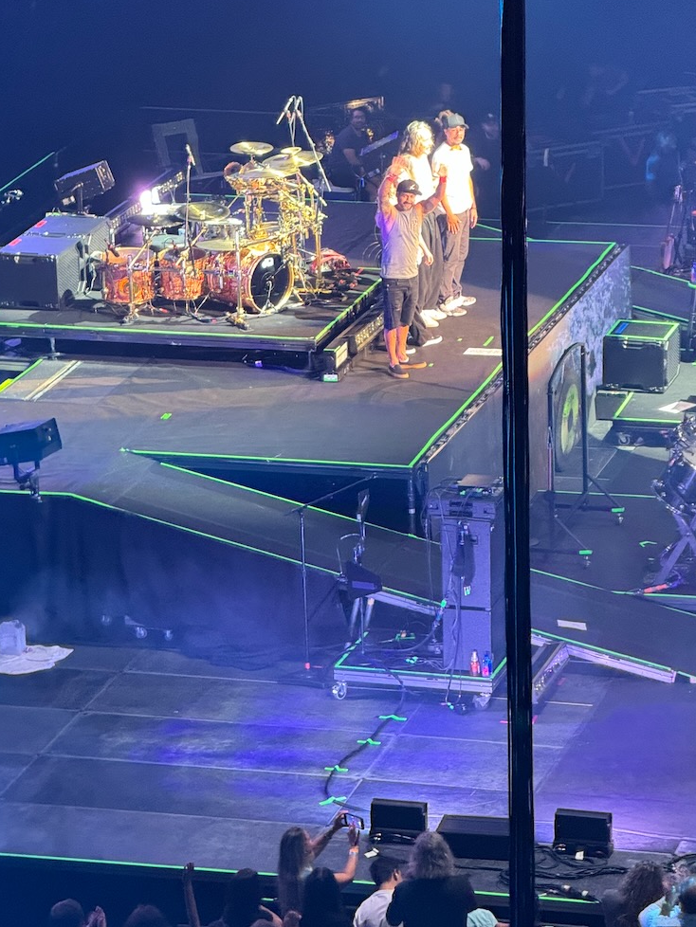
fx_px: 4207
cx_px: 295
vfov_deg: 12.6
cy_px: 443
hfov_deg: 9.5
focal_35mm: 157
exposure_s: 1/38
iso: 800
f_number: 2.8
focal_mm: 15.66
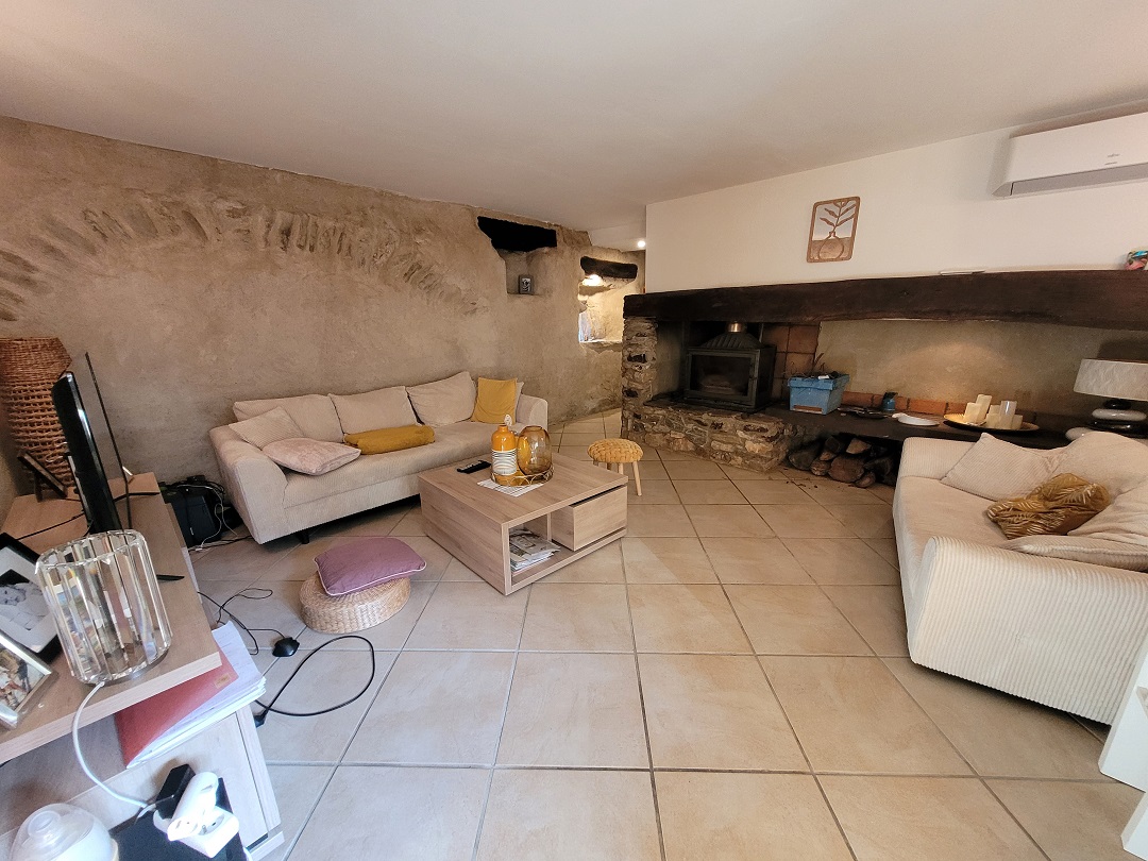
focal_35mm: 13
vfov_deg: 89.9
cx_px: 574
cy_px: 430
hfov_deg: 106.2
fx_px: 431
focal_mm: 1.74
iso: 400
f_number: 2.2
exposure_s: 1/50
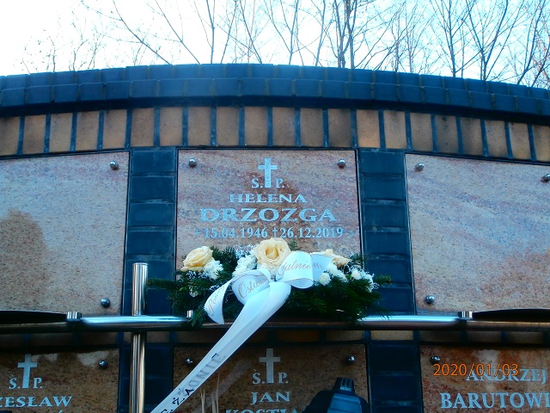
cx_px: 275
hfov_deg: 40.4
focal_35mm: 47
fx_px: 747
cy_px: 206
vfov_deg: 30.9
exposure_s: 1/80
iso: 160
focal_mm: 8.29
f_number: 4.2
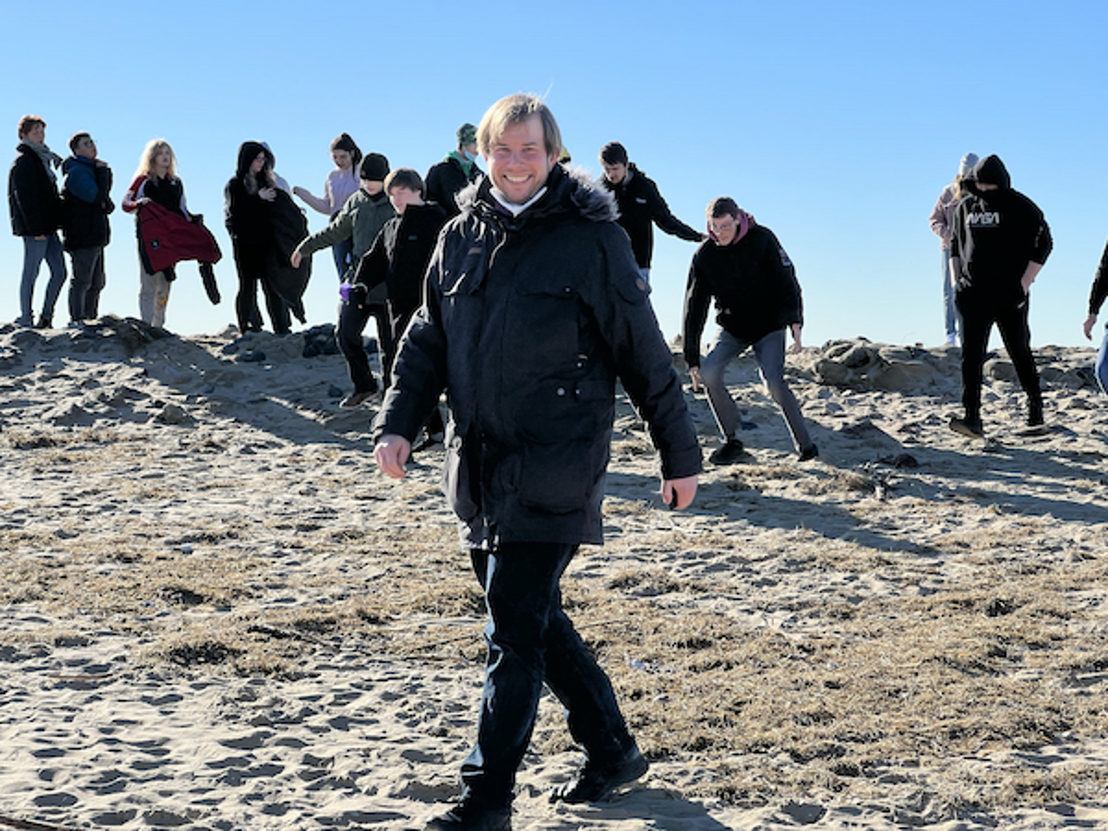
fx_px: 2465
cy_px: 416
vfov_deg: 19.1
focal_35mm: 77
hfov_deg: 25.3
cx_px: 554
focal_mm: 9
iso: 32
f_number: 2.8
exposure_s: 1/1074
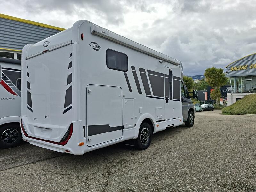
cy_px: 96
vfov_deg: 58.9
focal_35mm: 23
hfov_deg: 73.9
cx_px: 128
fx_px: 170
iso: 50
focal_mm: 5.54
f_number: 1.8
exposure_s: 1/3333
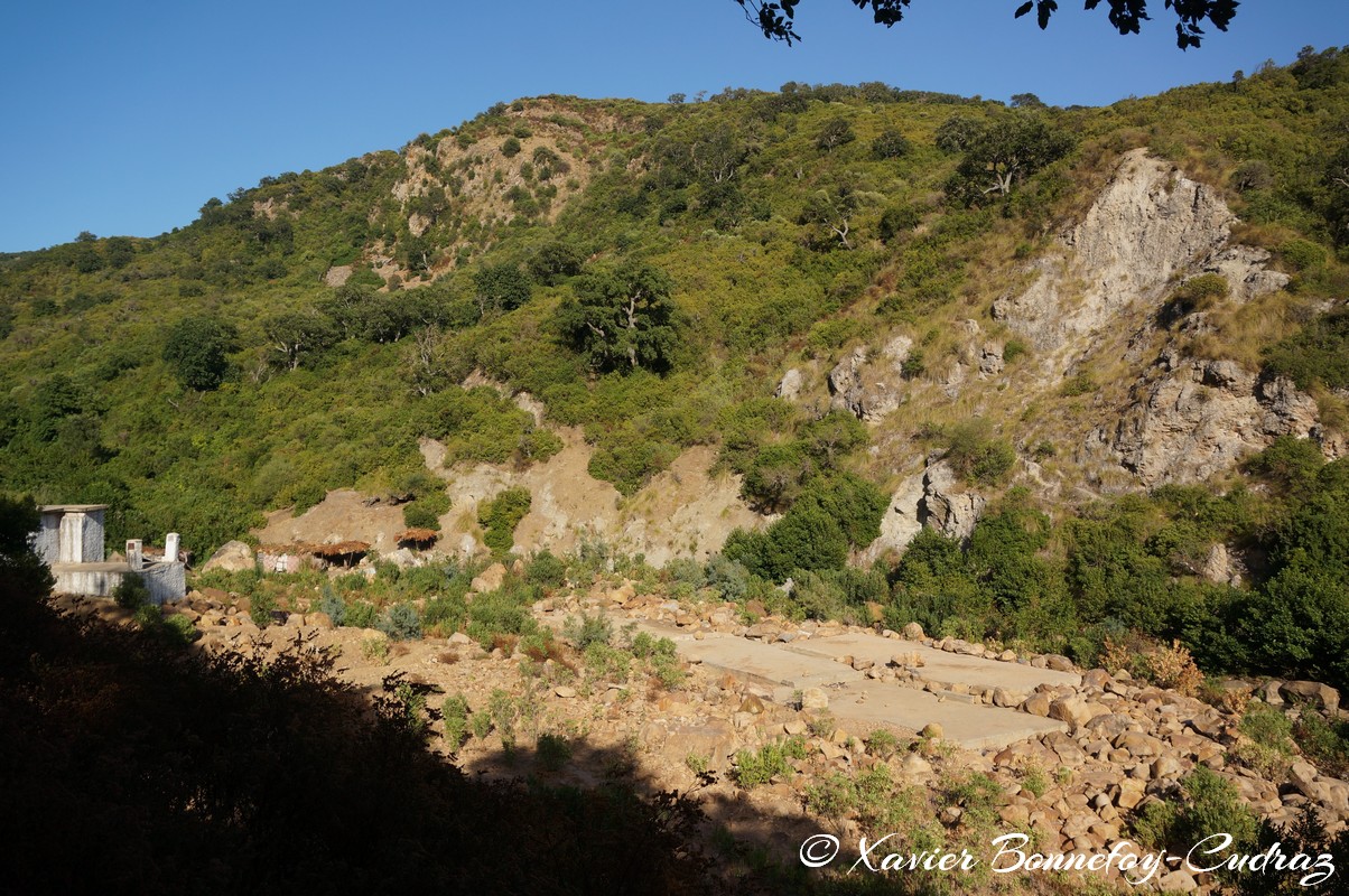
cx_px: 674
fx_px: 1123
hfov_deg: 62.0
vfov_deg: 43.5
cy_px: 448
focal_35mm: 30
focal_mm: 20
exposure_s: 1/500
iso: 100
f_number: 5.6
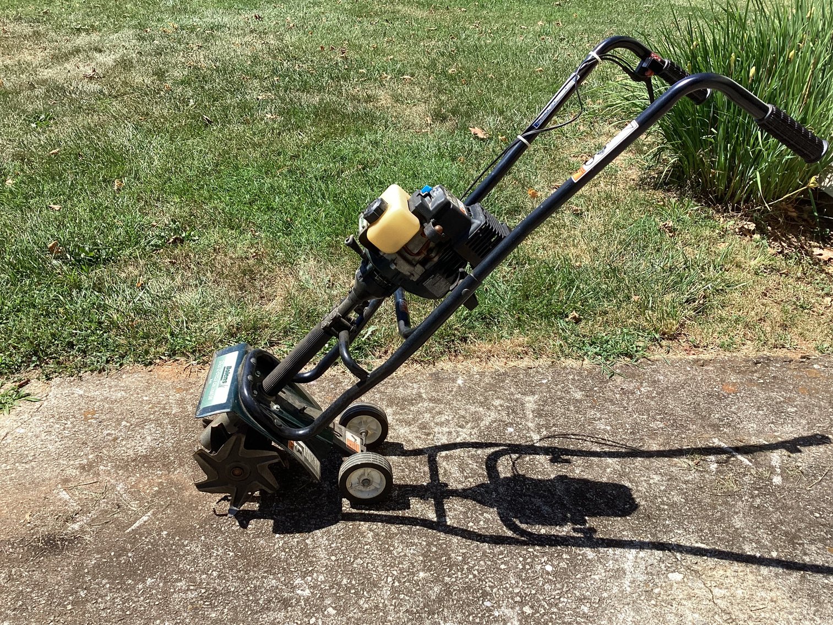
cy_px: 312
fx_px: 746
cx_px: 416
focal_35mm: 31
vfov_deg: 45.4
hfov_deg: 58.3
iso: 25
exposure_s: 1/754
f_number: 2.4
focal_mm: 3.3
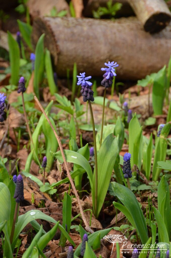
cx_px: 86
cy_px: 129
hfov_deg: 4.6
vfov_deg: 6.9
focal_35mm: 300
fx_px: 2145
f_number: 10
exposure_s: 1/1000
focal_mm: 200
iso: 1600
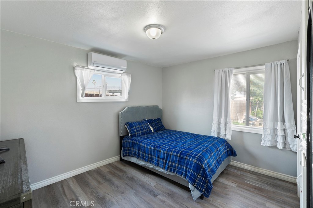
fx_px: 139
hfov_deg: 96.7
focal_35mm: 16
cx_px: 156
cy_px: 104
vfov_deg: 73.8
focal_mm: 16
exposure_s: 30
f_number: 22
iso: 50
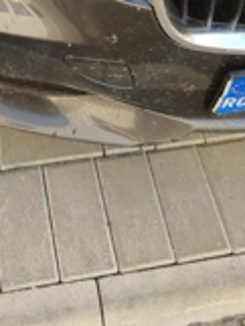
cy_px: -32
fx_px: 537
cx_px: 57
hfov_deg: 25.3
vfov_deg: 30.3
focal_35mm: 57
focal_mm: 6.18
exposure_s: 1/99.9
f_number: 1.65
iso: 80
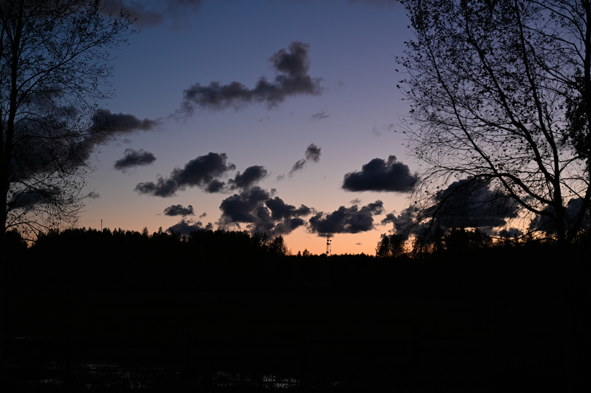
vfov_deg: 23.0
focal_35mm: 59
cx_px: 296
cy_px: 196
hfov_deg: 34.0
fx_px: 968
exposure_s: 1/100
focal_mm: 59
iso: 450
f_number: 4
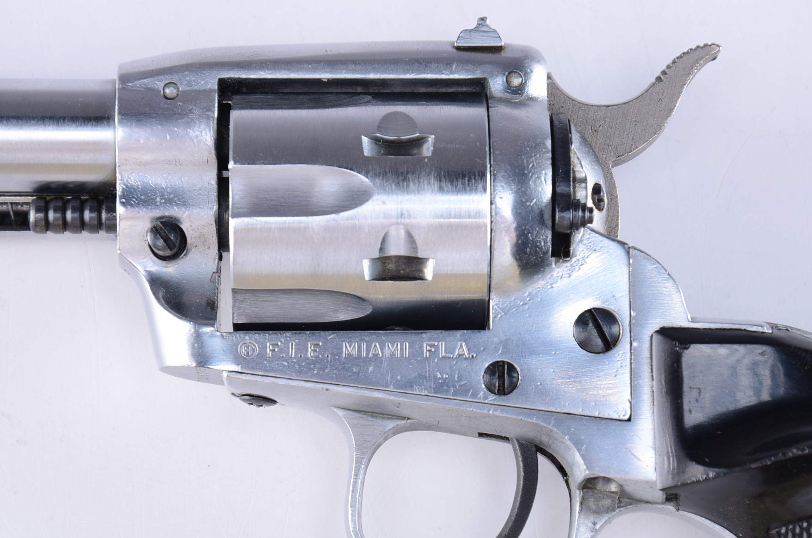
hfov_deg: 10.8
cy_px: 296
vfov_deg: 7.1
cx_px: 450
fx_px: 4313
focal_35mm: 192
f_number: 9
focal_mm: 105
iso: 125
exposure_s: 1/100
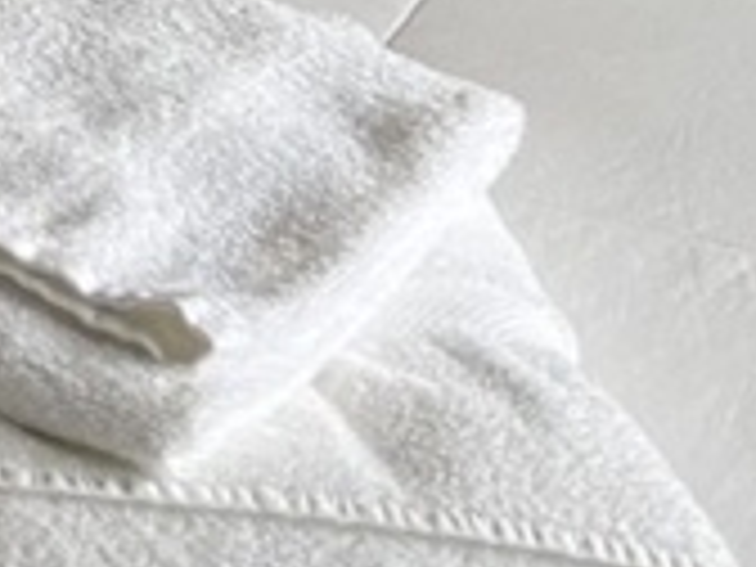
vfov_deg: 8.4
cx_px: -1188
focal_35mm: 152
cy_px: -1037
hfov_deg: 10.7
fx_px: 3320
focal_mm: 5.1
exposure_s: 1/63
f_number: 1.6
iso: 125
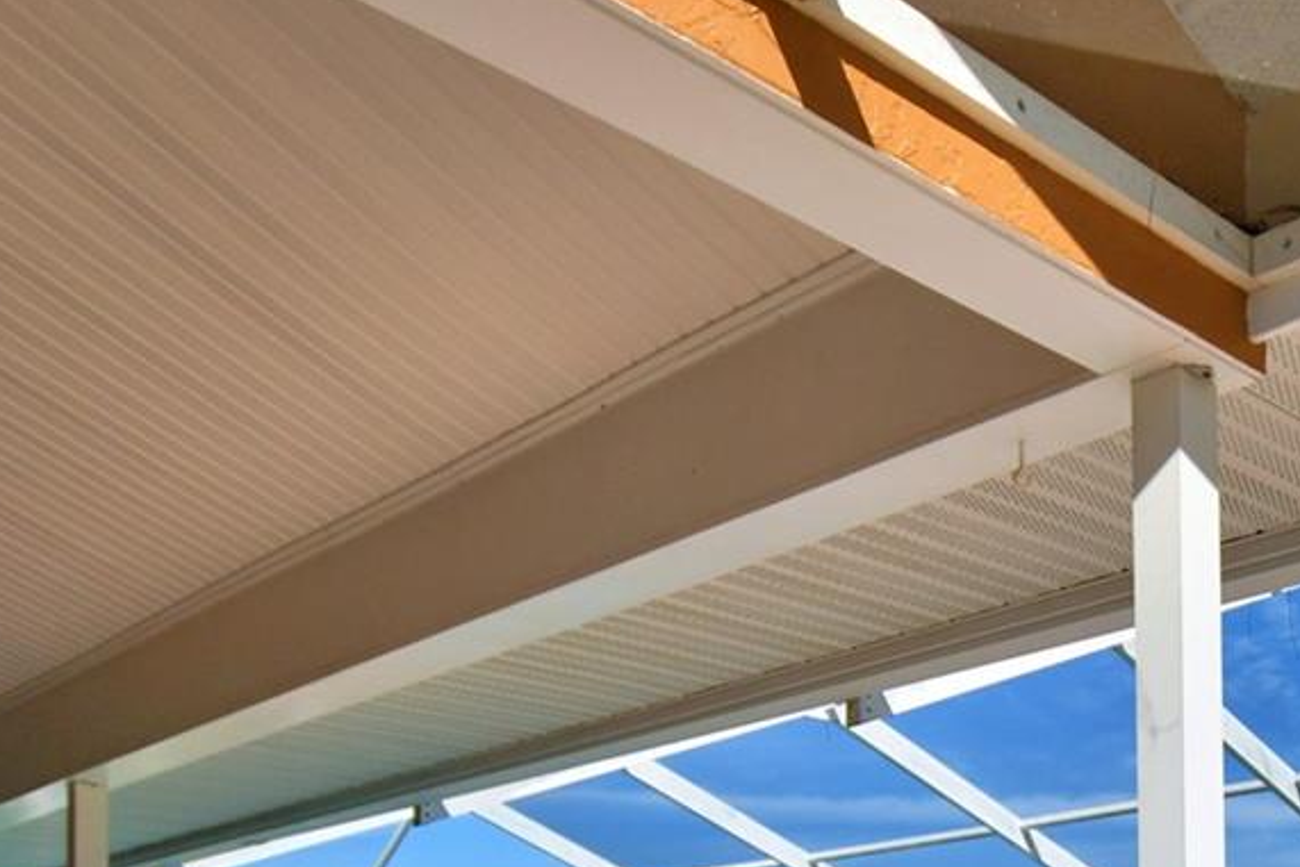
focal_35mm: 42
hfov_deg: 41.6
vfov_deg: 27.8
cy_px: 1054
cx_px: 1239
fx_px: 1517
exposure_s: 1/1000
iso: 100
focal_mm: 10
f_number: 4.5
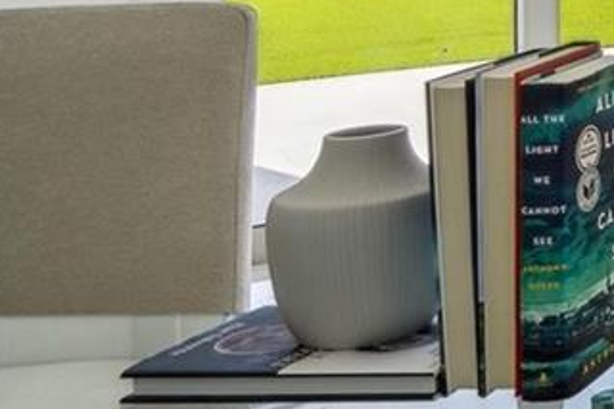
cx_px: 1337
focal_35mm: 80
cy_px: -192
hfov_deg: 16.5
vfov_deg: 15.8
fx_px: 1364
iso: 400
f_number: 9
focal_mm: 16
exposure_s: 1/60
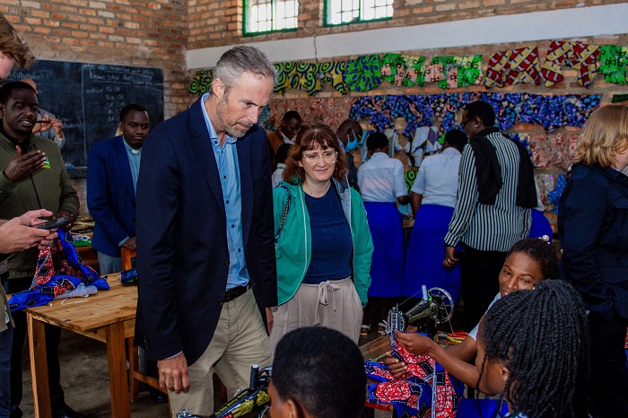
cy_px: 209
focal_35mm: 39
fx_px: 680
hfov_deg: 49.6
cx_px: 314
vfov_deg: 34.2
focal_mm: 26
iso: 1000
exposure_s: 1/250
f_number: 2.8
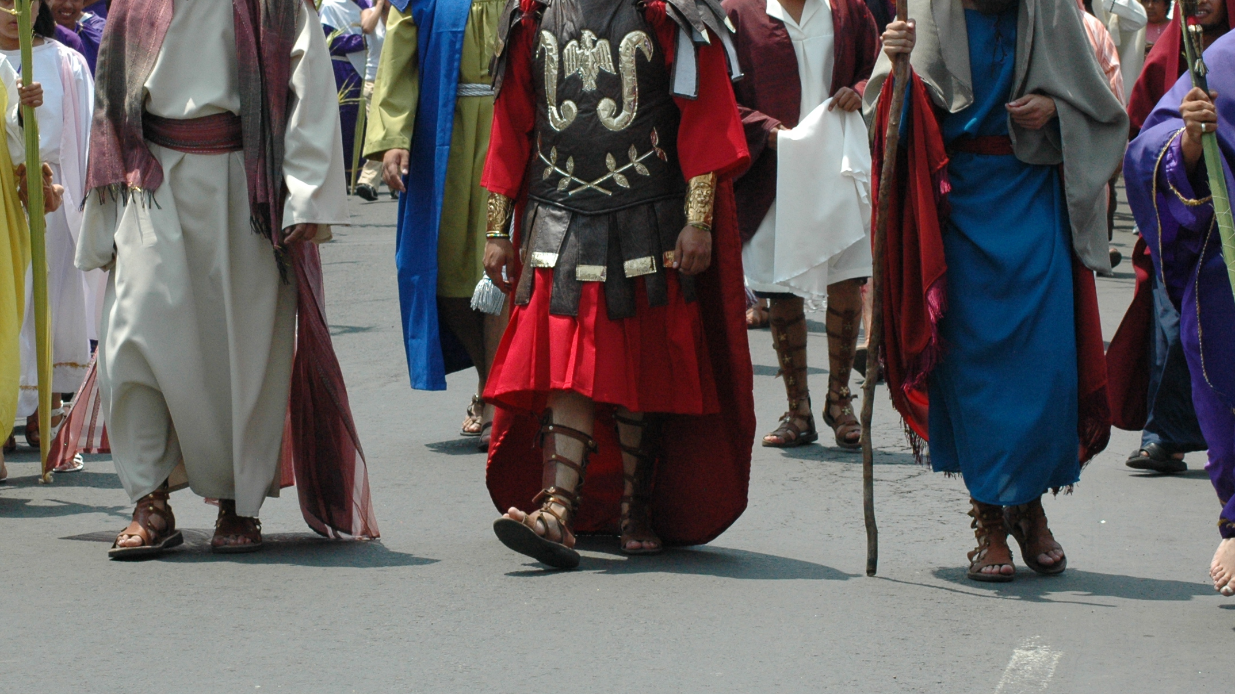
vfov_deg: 7.9
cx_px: 485
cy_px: 256
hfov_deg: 14.0
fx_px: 5042
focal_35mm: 154
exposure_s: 1/500
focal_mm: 70
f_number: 11
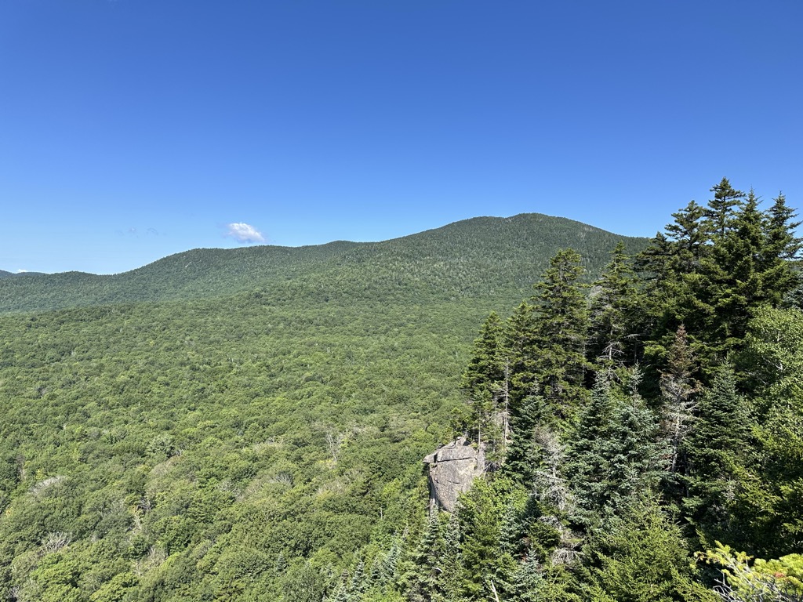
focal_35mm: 24
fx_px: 557
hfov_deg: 71.6
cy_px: 301
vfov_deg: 56.8
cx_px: 402
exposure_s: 1/3058
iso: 80
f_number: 1.78
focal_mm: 6.86
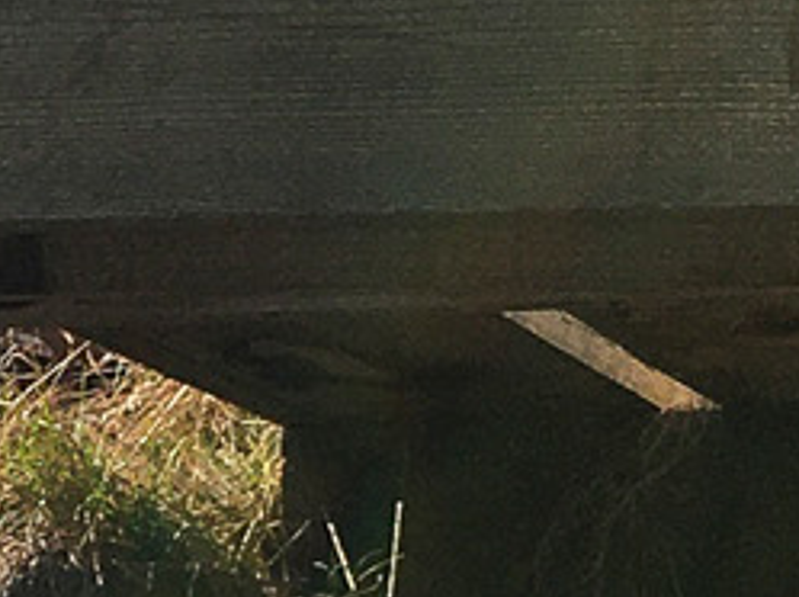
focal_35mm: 224
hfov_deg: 8.5
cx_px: -725
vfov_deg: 6.5
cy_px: 1066
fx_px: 5163
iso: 25
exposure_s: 1/1500
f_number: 2.2
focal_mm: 4.15
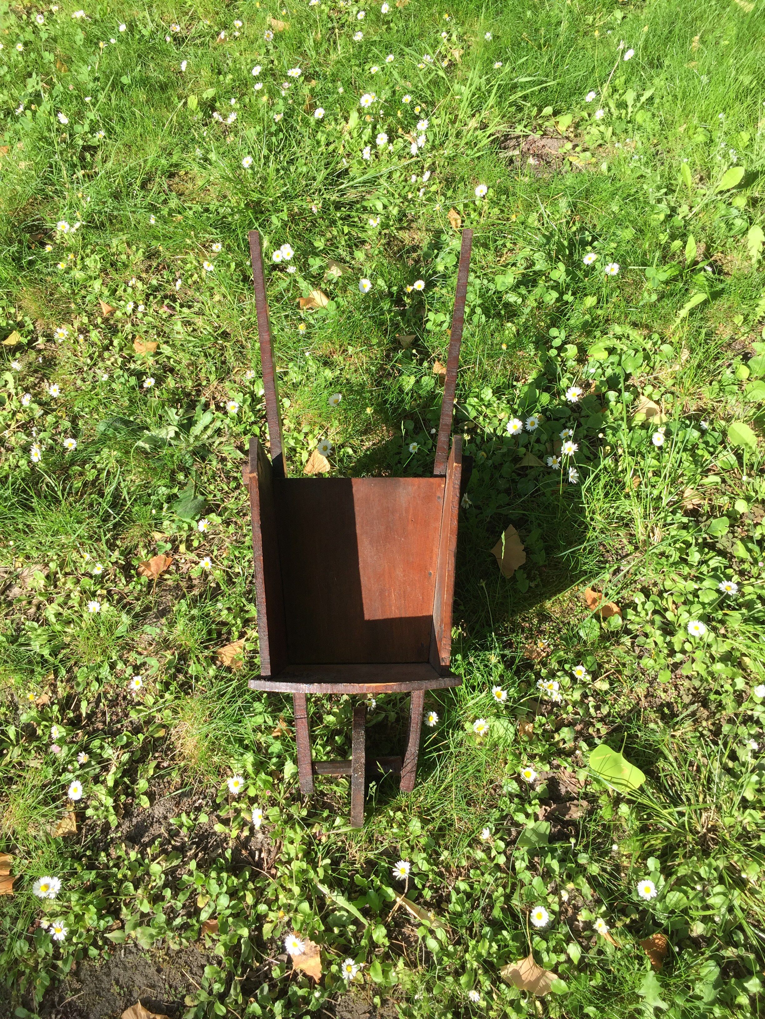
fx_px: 855
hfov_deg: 48.2
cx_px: 382
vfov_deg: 61.7
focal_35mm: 29
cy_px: 510
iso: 32
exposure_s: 1/694
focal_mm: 4.15
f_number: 2.2
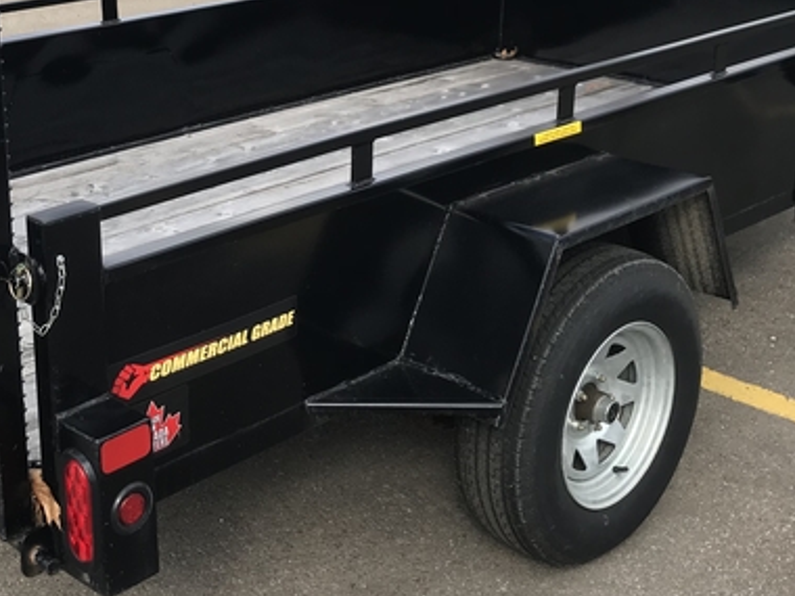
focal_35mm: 59
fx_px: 1355
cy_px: 142
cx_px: 272
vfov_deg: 24.5
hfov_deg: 32.5
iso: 20
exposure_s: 1/643
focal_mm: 3.99
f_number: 1.8
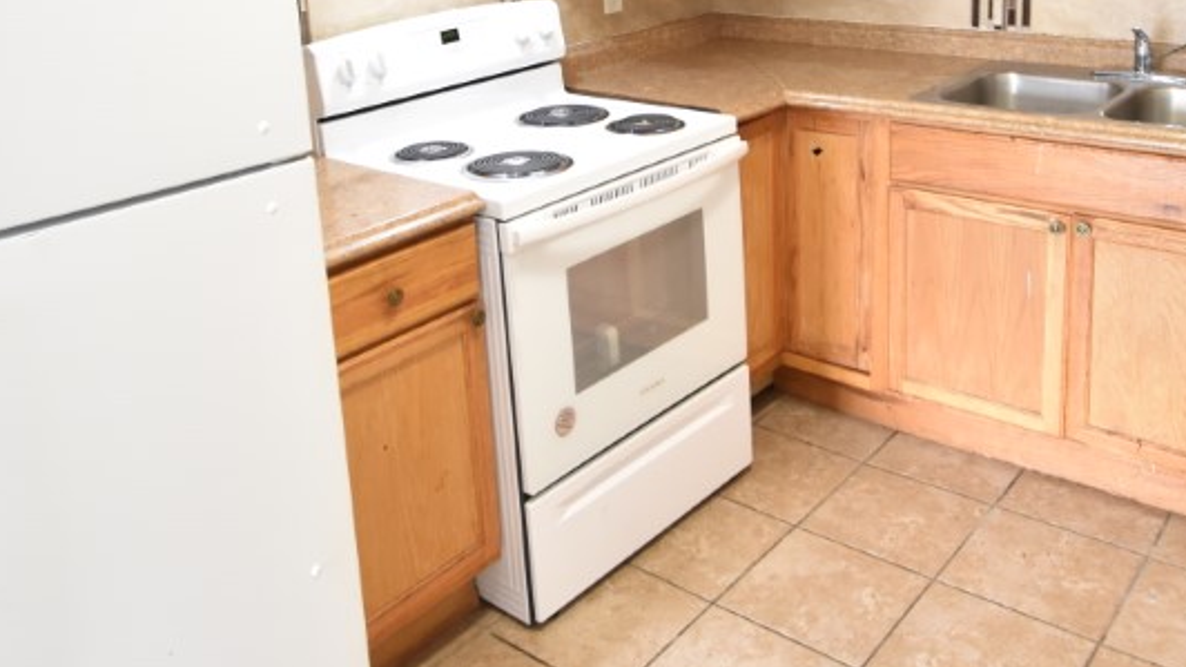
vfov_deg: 32.9
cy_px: 67
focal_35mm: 34
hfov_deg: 58.0
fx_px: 1069
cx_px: 631
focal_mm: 10
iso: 800
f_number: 4
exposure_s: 1/45
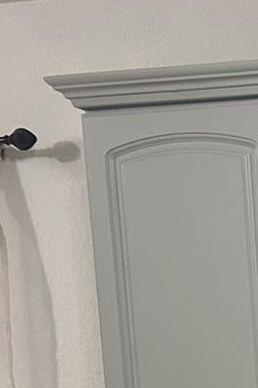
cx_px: 601
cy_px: 573
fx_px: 1227
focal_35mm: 114
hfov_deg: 10.5
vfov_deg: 16.4
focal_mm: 5.7
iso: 200
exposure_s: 1/60
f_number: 1.5
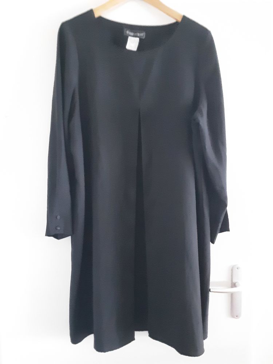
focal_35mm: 27
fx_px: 284
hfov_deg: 51.4
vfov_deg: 65.3
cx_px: 136
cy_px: 182
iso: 1000
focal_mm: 2.91
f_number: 1.9
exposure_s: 1/10
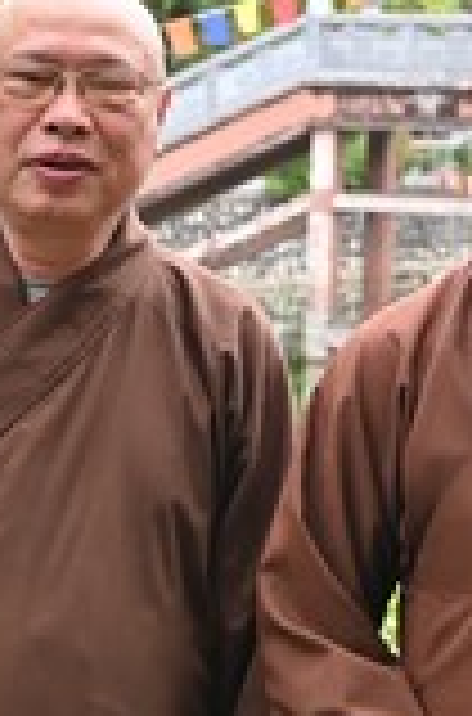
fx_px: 2514
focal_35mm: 127
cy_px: -230
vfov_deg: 15.4
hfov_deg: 10.7
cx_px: 373
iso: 125
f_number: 4.5
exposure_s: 1/100
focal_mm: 31
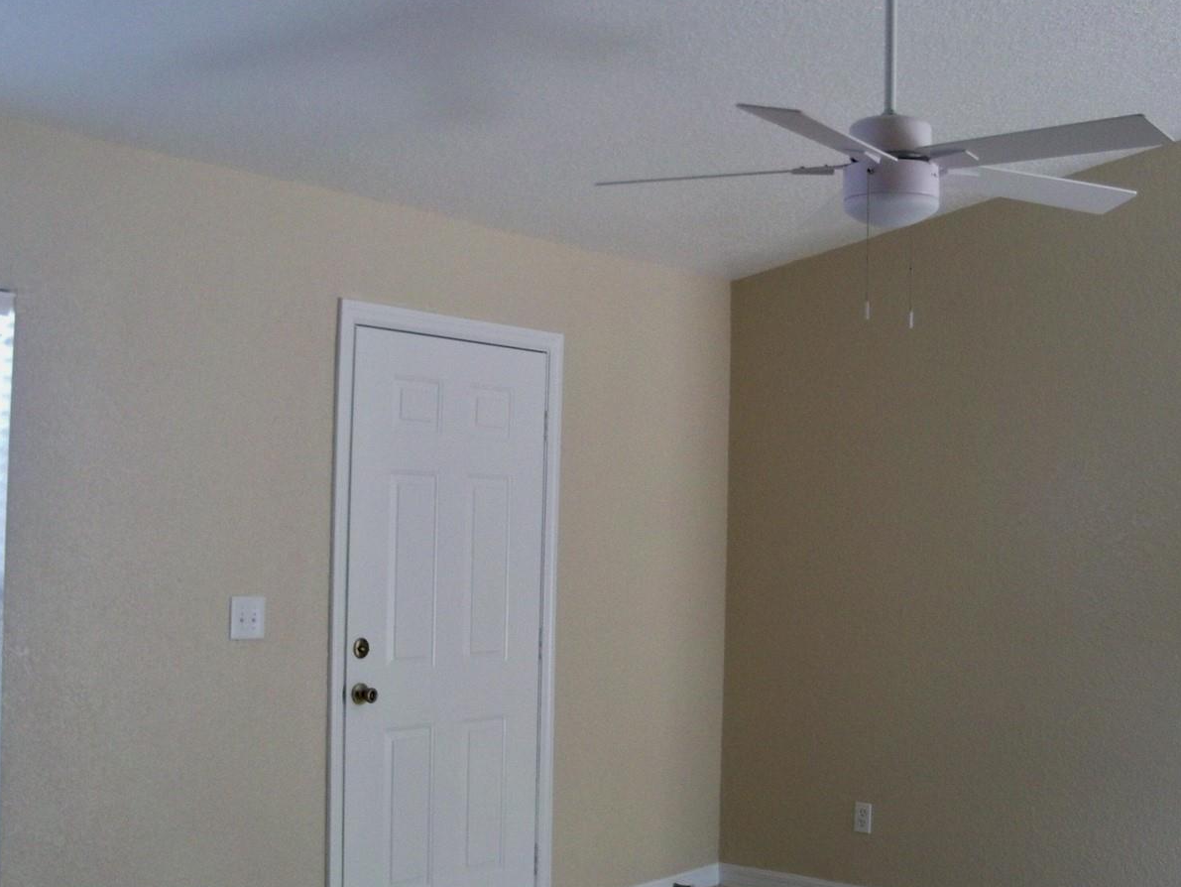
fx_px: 1604
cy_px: 506
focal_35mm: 47
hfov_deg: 40.4
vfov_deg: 30.9
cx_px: 660
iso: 200
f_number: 3.5
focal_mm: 6.2
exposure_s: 1/30
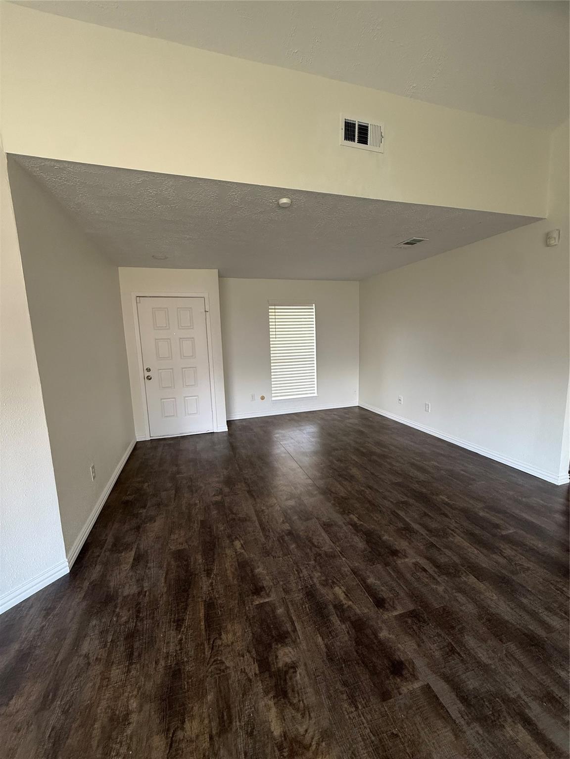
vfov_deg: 102.1
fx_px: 307
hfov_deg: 85.7
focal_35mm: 14
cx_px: 285
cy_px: 380
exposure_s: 1/120
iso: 200
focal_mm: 2.22
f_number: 2.2
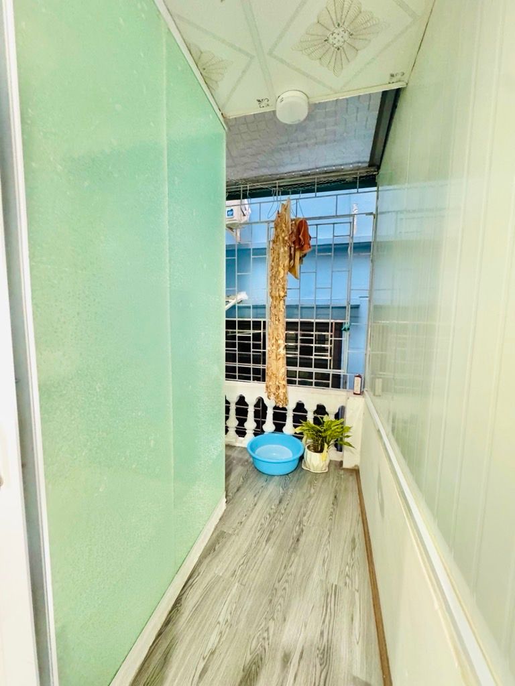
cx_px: 258
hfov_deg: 85.7
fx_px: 278
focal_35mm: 14
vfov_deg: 102.1
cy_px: 343
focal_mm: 2.22
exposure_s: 1/50
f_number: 2.2
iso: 800
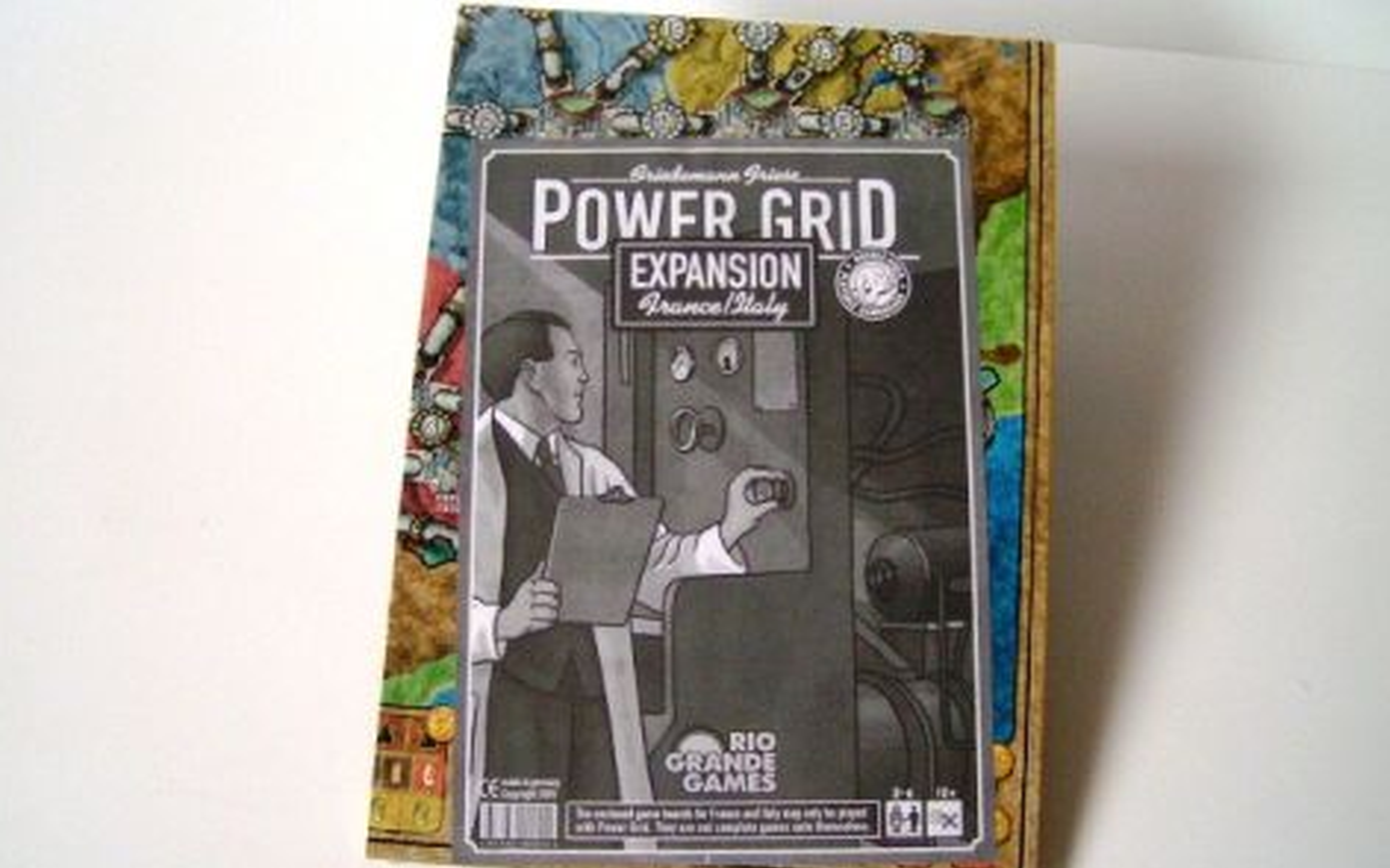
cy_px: 433
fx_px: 1553
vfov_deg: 31.2
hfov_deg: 48.2
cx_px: 695
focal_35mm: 41
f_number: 2.8
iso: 200
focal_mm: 5.8
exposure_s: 1/25
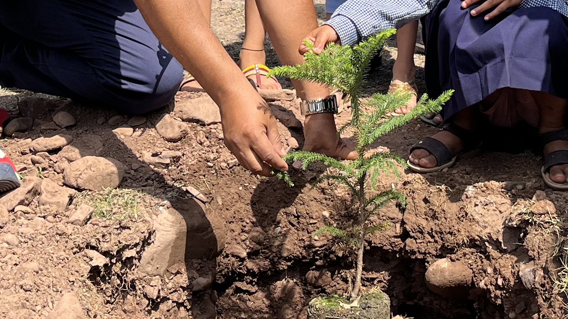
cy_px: -96
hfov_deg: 26.1
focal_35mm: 81
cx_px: 369
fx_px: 1220
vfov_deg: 14.3
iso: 50
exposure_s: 1/1890
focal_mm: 5.1
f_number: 1.6
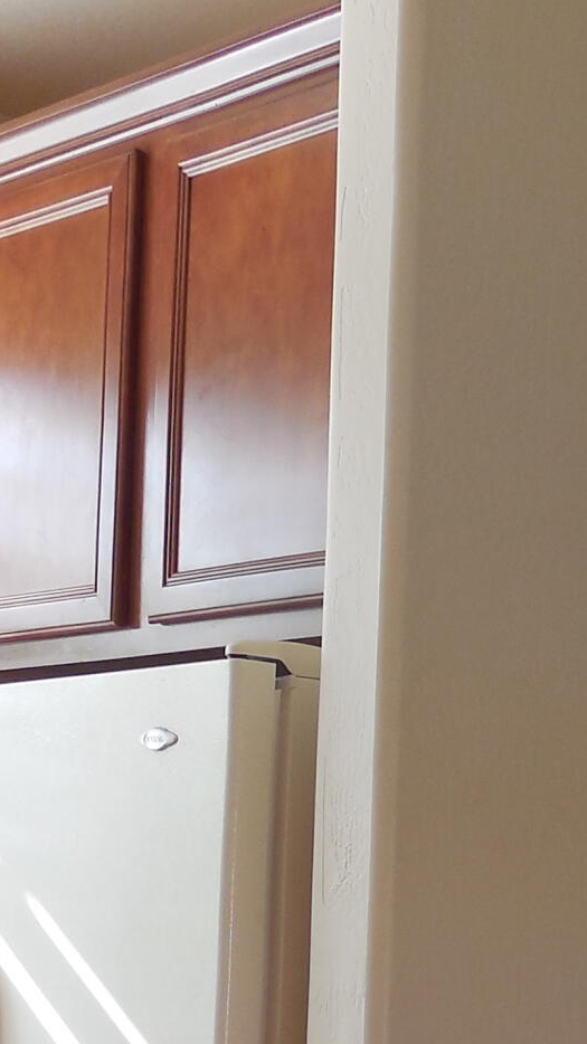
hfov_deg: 11.5
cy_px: 1139
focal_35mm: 105
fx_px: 2907
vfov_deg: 19.5
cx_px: 485
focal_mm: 5.3
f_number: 3.2
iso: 125
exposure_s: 1/40
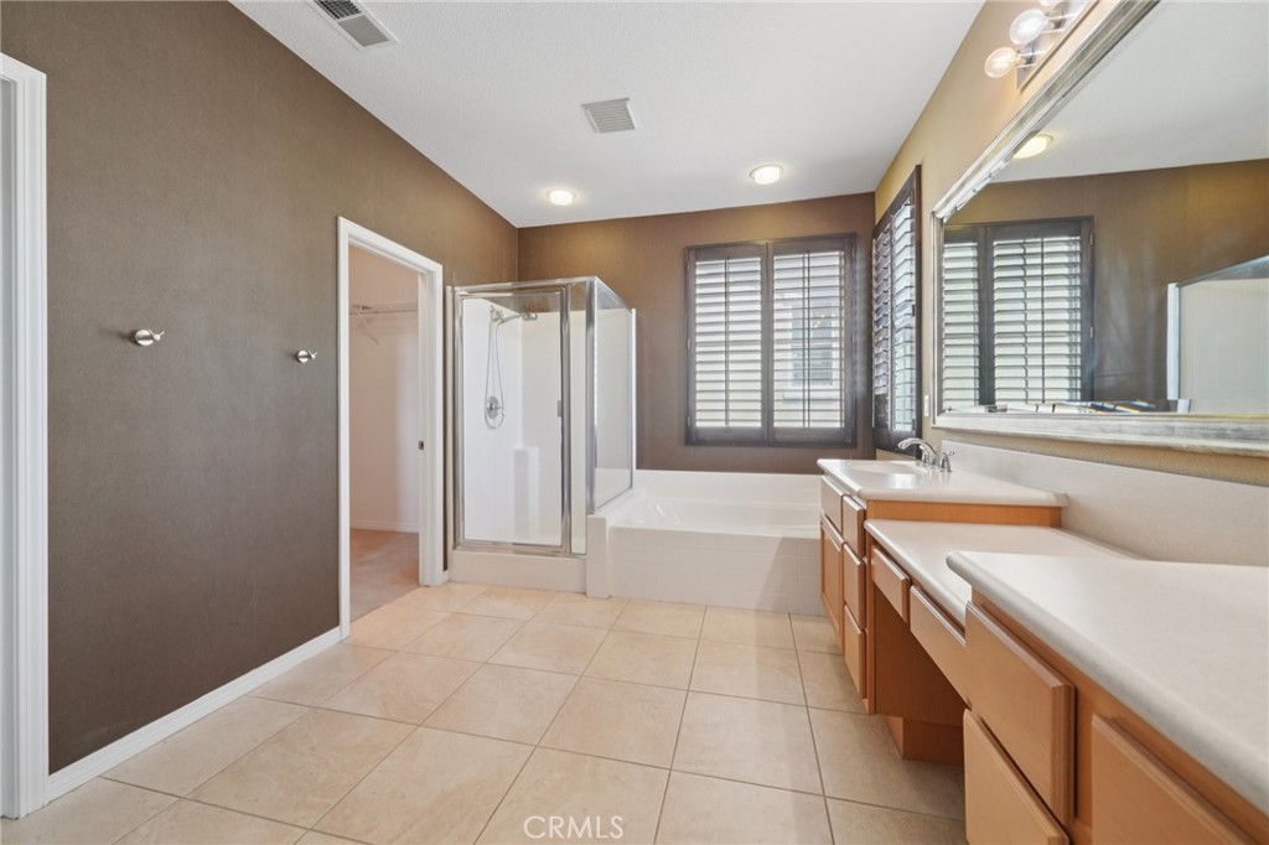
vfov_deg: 85.4
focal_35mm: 13
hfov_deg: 108.3
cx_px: 634
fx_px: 458
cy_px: 422
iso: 400
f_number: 8
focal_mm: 13
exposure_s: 1/25
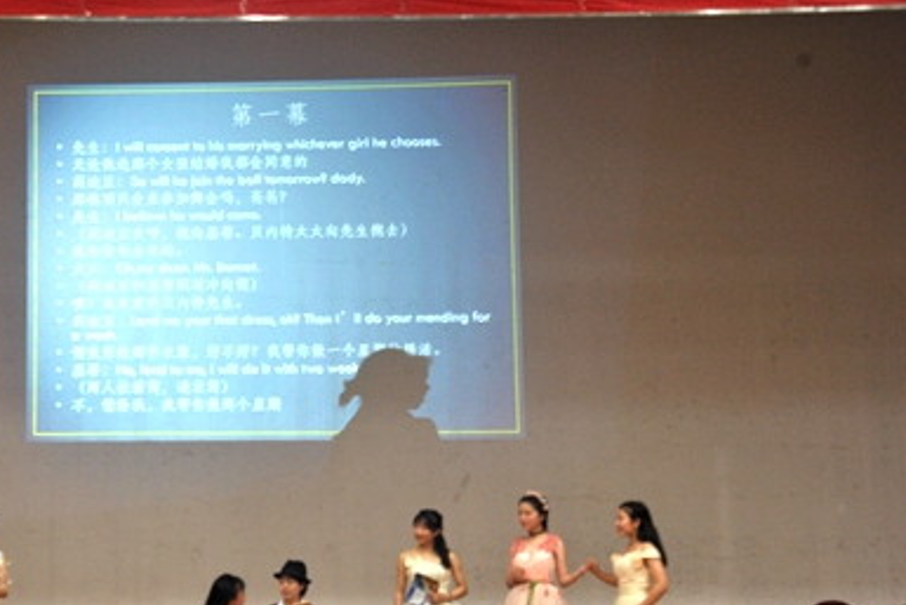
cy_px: 355
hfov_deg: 24.9
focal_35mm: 81
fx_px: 2039
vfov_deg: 16.9
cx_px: 294
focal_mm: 52
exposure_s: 1/5
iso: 800
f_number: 5.6
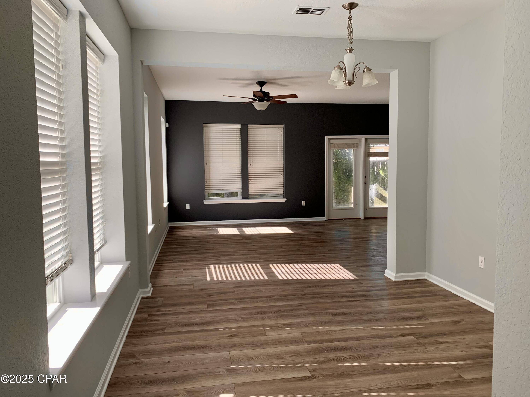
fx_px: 398
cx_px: 265
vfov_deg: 53.1
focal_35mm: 26
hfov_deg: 67.3
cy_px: 198
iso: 32
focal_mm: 4.25
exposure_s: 1/121
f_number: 1.8
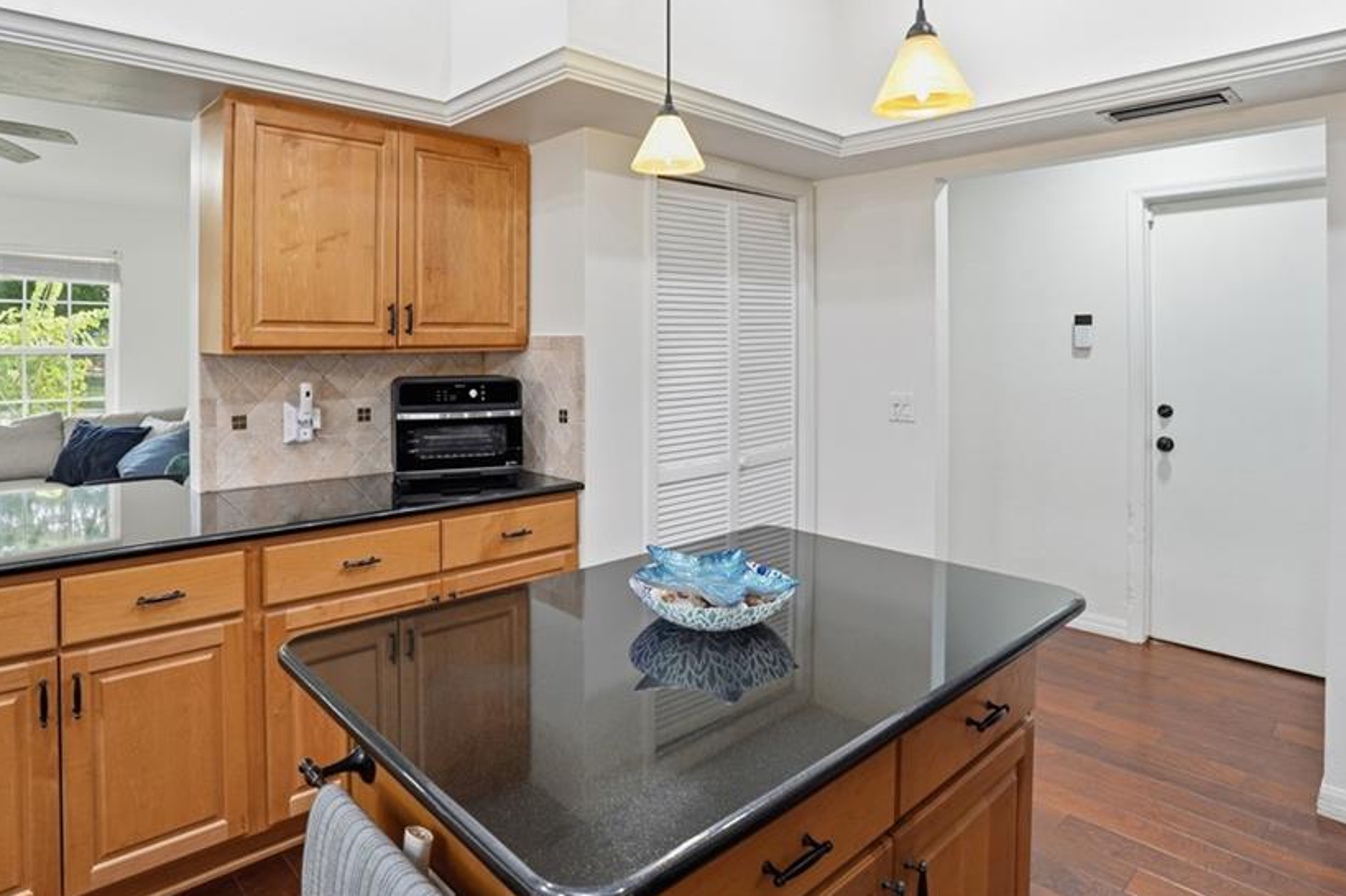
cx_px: 625
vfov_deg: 61.1
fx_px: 747
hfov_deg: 83.9
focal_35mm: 20
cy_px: 343
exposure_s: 1/20
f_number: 9
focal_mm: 16
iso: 200
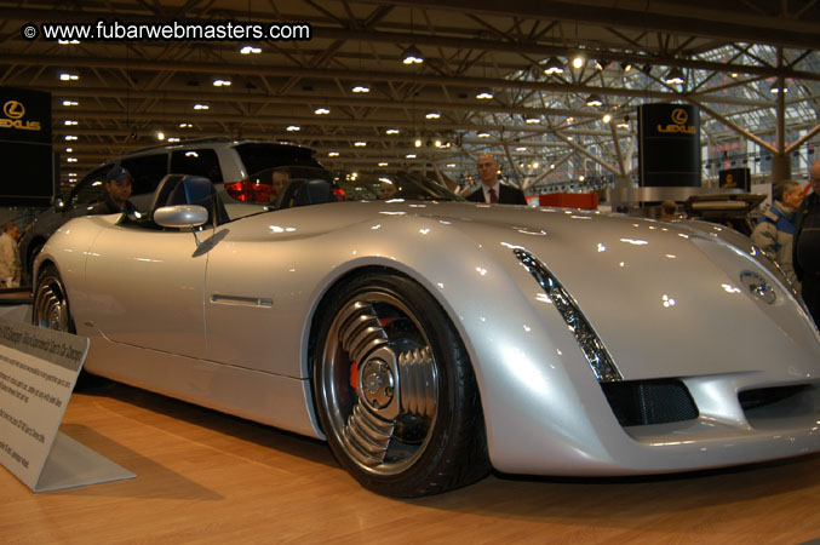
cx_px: 410
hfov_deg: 53.2
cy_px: 272
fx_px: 819
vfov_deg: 36.8
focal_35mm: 36
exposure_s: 1/60
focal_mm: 24
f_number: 5
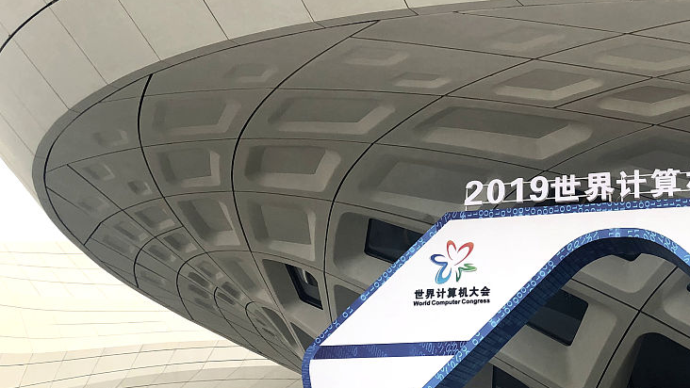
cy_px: 163
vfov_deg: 23.9
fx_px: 915
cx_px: 558
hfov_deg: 39.6
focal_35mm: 50
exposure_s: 1/623
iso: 20
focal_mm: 4
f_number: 1.8
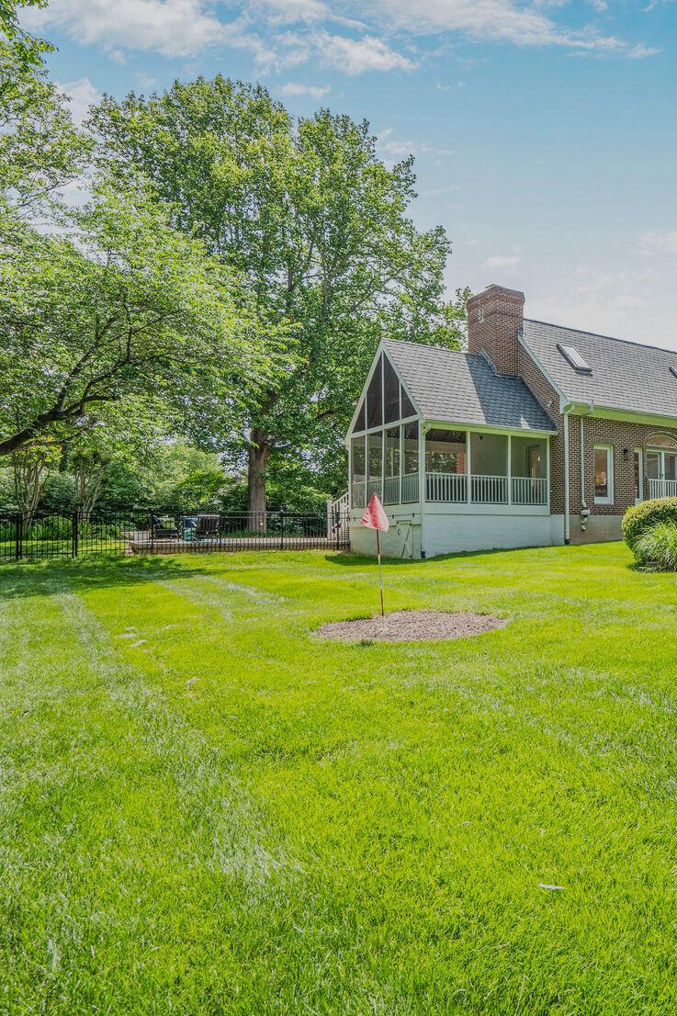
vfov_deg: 71.5
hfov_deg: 46.3
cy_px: 510
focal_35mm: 25
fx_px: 705
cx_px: 610
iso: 800
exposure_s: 1/800
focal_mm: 16
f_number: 8
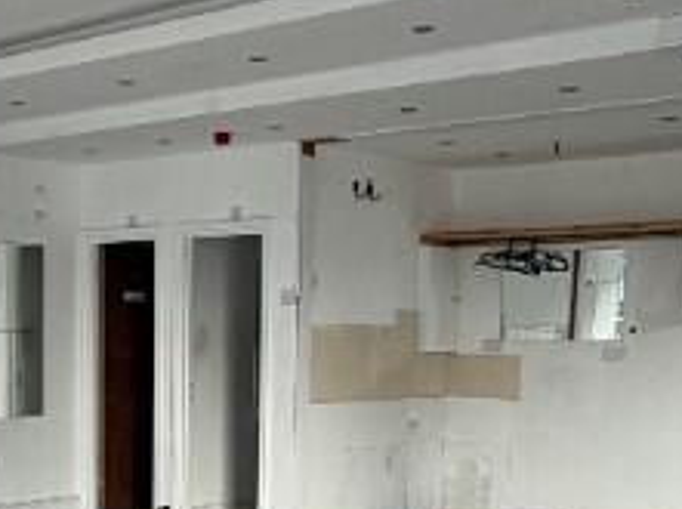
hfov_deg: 29.6
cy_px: 457
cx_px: 204
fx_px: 1279
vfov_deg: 22.0
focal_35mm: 65
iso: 40
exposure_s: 1/141
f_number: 2.2
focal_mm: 2.22
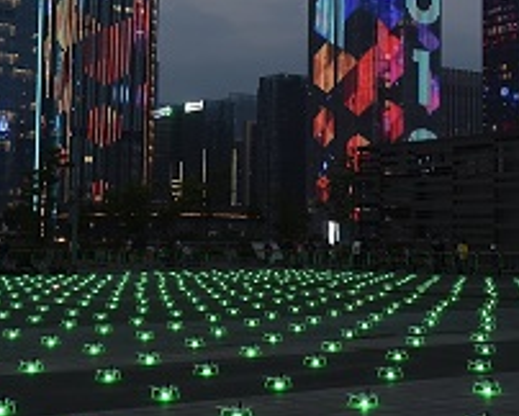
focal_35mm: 73
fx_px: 1122
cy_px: 135
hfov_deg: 25.9
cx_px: 342
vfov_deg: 20.9
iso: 1600
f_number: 5
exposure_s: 1/100
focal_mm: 35
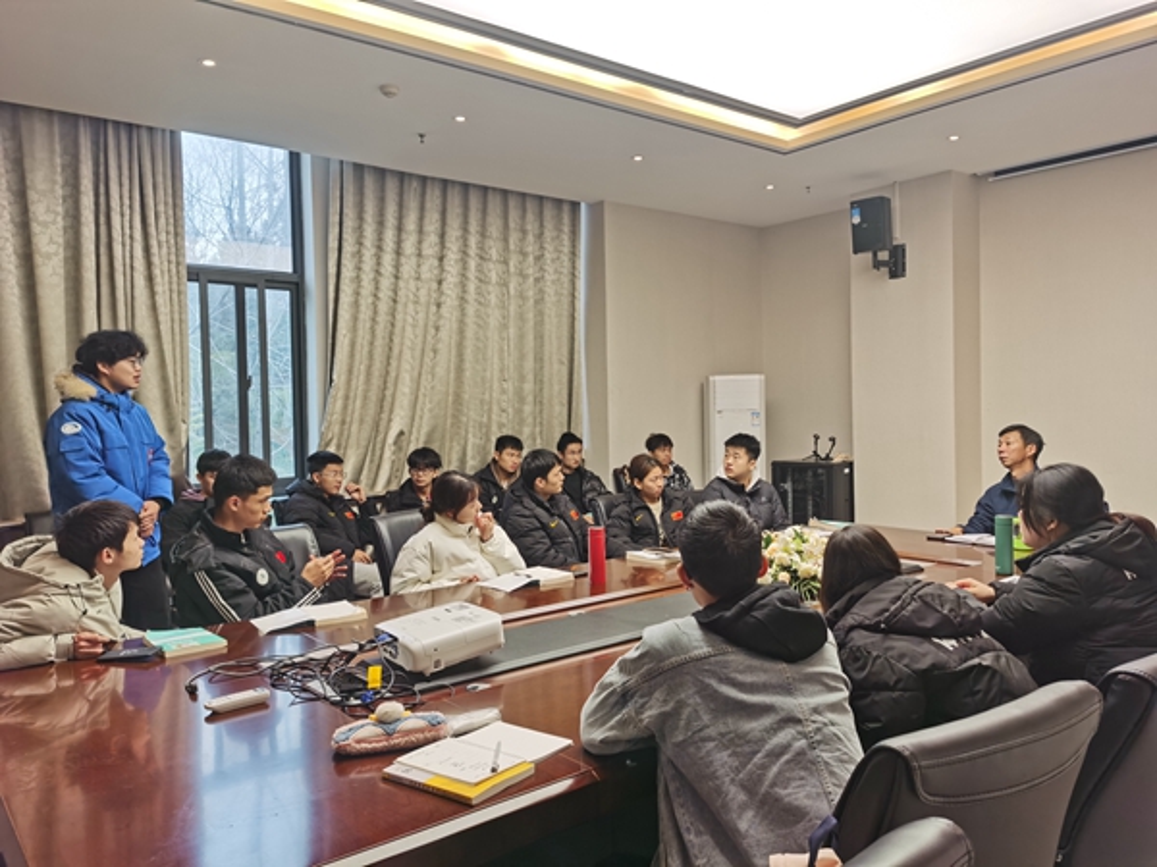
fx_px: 902
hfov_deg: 65.3
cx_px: 578
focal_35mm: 27
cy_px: 434
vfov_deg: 51.4
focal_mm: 5.56
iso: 50
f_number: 1.6
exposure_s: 1/107
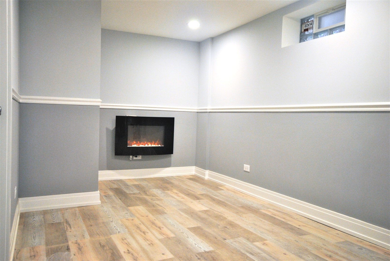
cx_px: 195
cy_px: 130
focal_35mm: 30
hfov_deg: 61.9
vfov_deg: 43.7
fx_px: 325
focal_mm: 20
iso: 400
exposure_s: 1/25
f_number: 5.6
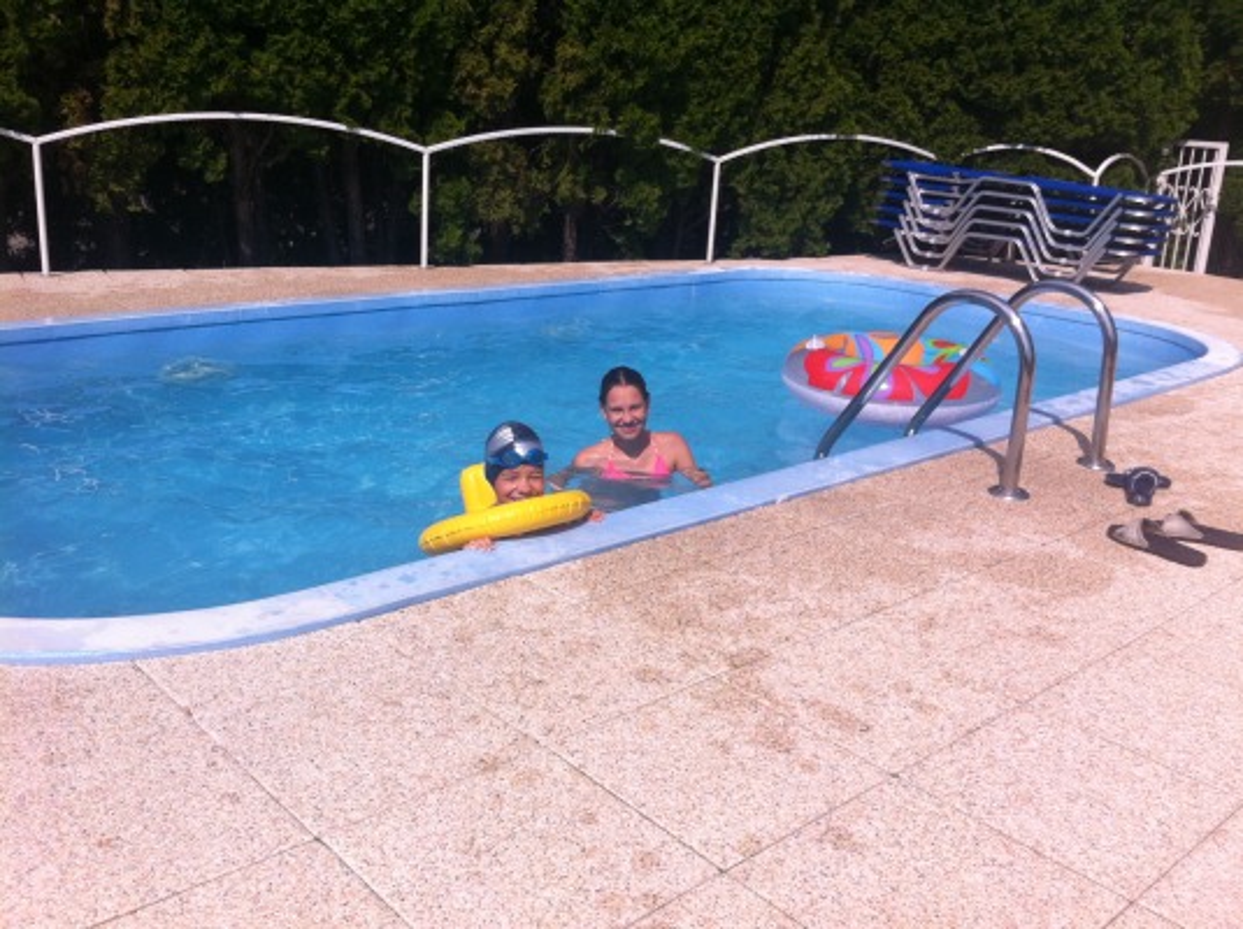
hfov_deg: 52.7
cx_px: 622
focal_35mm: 35
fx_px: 1255
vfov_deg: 40.6
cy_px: 464
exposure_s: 1/3352
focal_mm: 3.85
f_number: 2.8
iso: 80
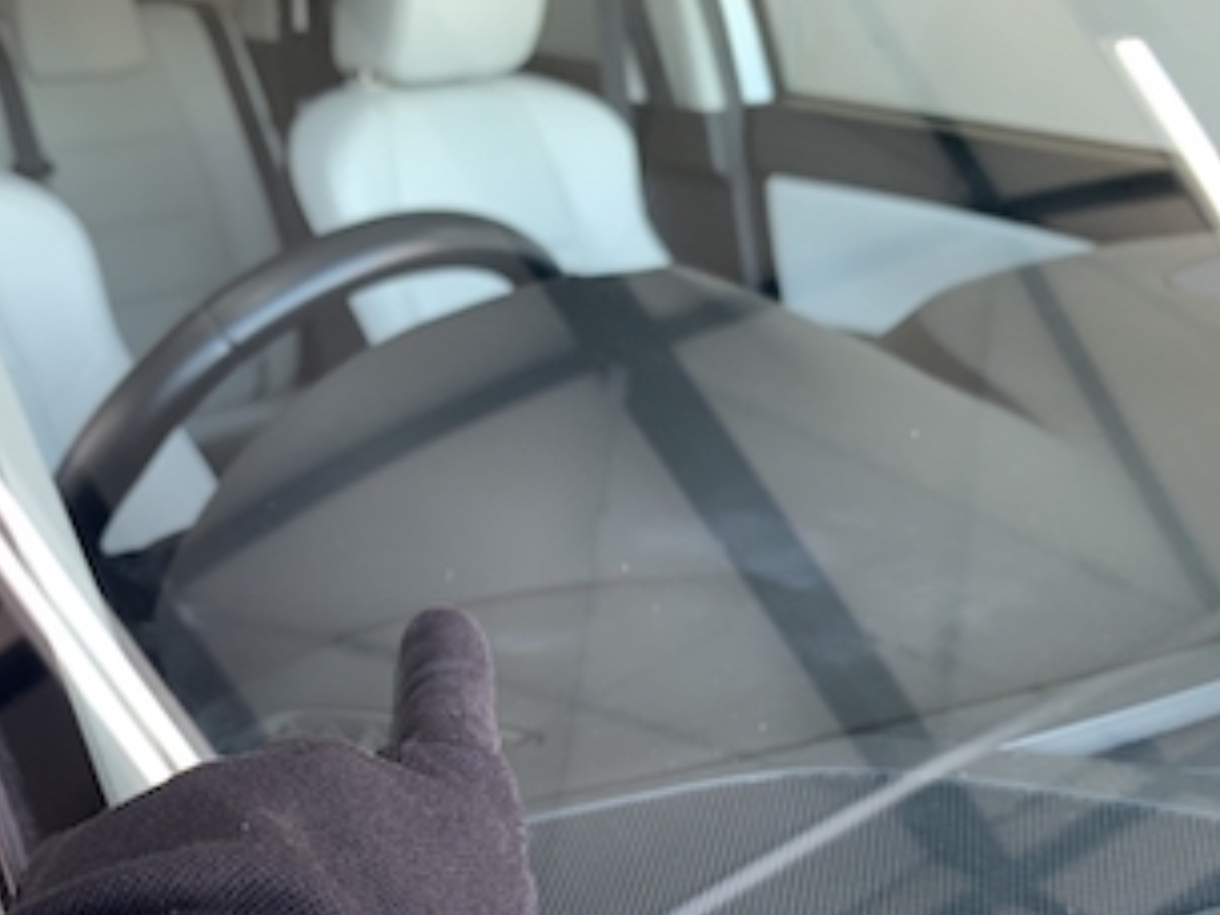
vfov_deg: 34.3
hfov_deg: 45.0
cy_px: 694
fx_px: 1445
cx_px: 397
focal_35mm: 41
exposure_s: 1/60
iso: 160
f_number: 1.8
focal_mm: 4.25
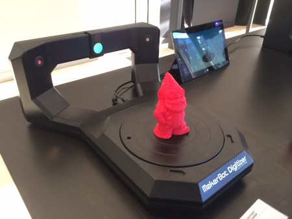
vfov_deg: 46.8
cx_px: 146
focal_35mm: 30
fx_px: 253
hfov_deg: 59.9
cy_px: 110
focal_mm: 4.12
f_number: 2.2
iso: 50
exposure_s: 1/30
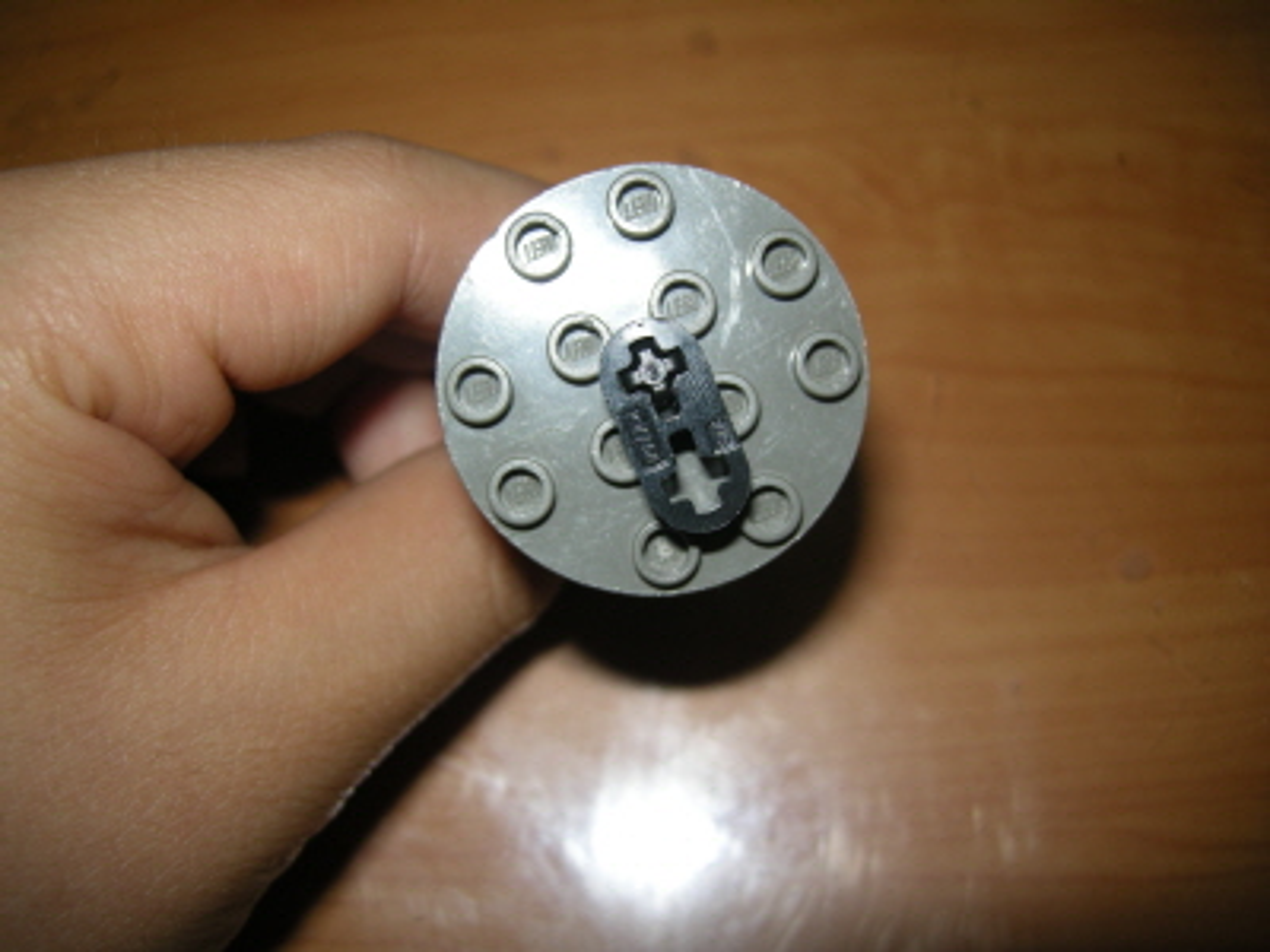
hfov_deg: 51.4
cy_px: 476
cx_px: 635
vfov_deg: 39.7
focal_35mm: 36
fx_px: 1321
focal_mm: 7.5
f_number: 2.7
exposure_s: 1/30
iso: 64
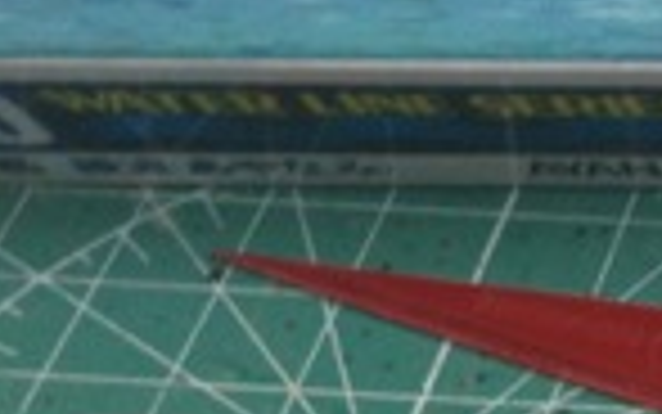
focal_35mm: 152
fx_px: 2743
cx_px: 1292
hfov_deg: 12.3
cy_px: 130
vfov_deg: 8.6
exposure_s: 1/20
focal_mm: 4.12
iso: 64
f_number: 2.4
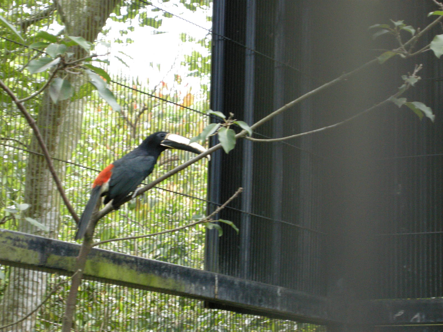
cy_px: 166
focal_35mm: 123
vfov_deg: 12.0
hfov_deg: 16.0
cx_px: 222
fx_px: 1574
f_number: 5.3
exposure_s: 1/109
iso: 321
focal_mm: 26.3
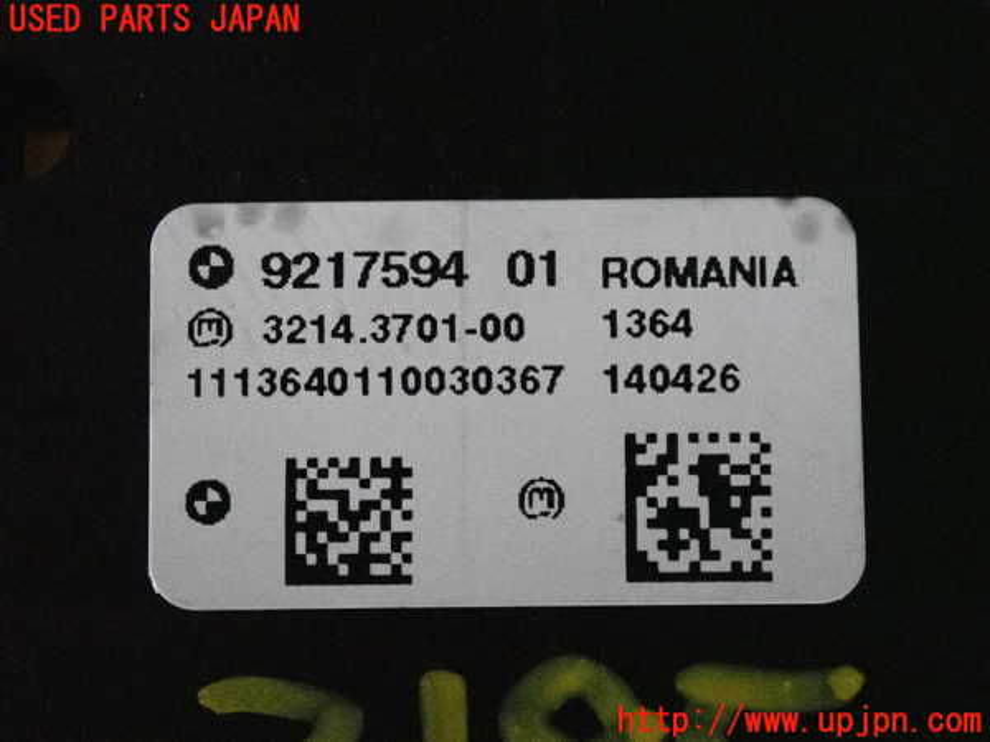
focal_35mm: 94
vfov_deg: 15.7
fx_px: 2688
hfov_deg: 20.9
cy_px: 371
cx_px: 495
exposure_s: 1/125
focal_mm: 16.79
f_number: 4.7
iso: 6400
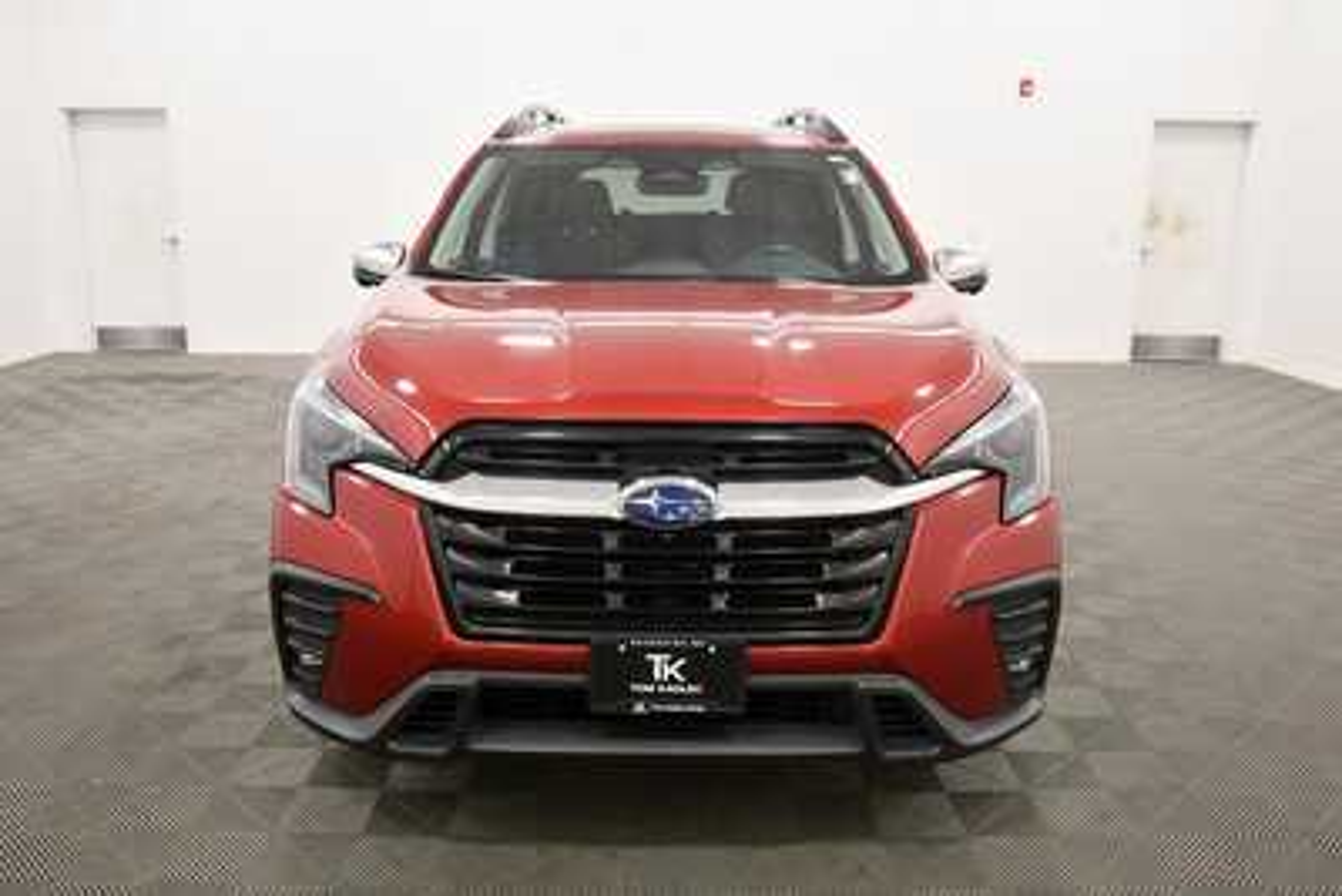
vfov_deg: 43.6
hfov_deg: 61.9
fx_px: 1119
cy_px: 448
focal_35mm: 30
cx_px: 671
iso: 1250
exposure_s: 1/125
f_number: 5.6
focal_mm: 20
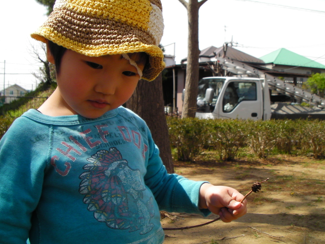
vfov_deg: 30.3
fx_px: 451
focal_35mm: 48
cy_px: 122
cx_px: 179
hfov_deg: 39.6
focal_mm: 6.3
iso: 50
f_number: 3.5
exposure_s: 1/318
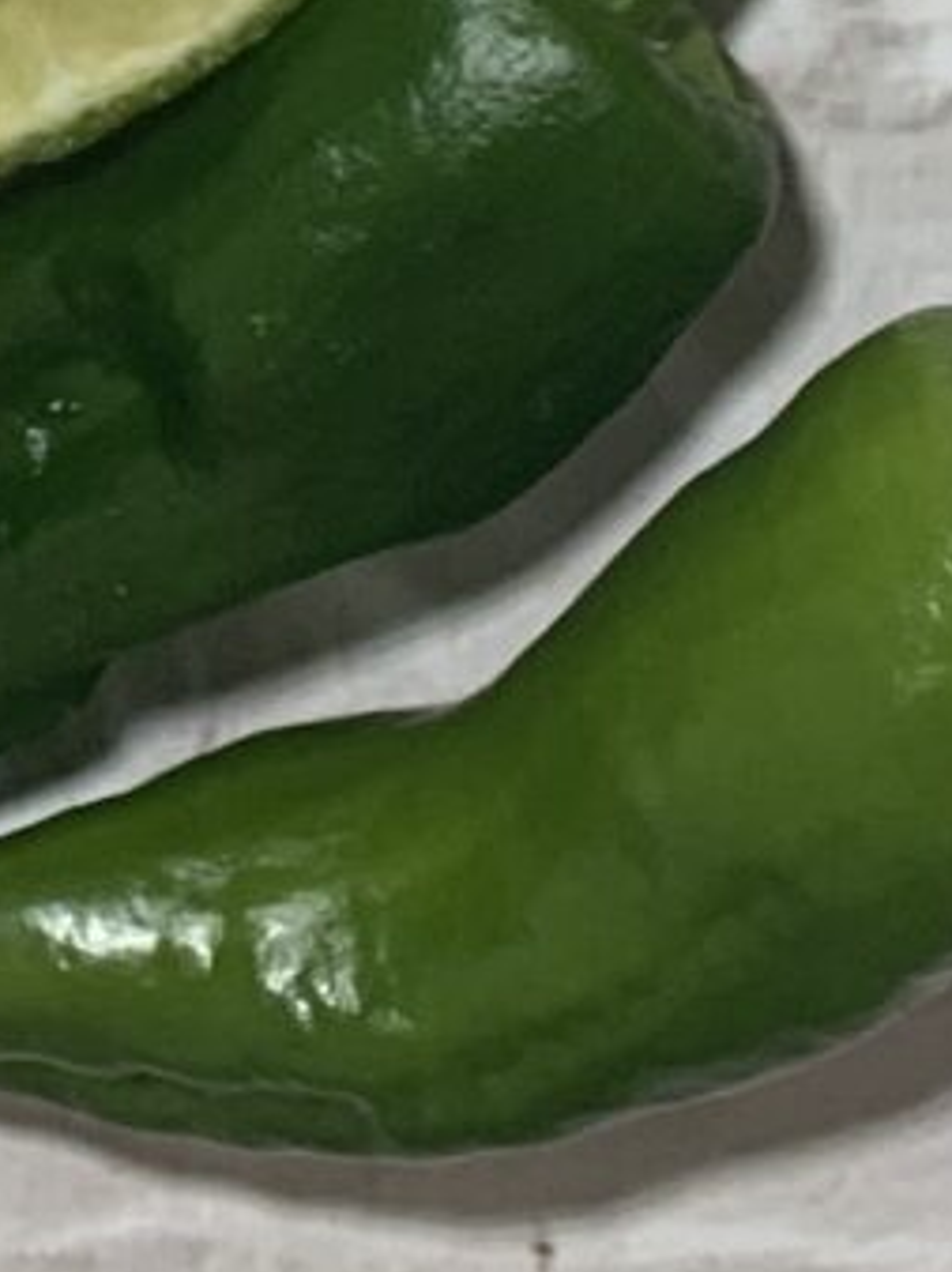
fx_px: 7233
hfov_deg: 7.2
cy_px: -2250
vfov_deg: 8.7
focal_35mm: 197
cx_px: -952
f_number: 1.8
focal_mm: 4.25
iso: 50
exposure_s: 1/122
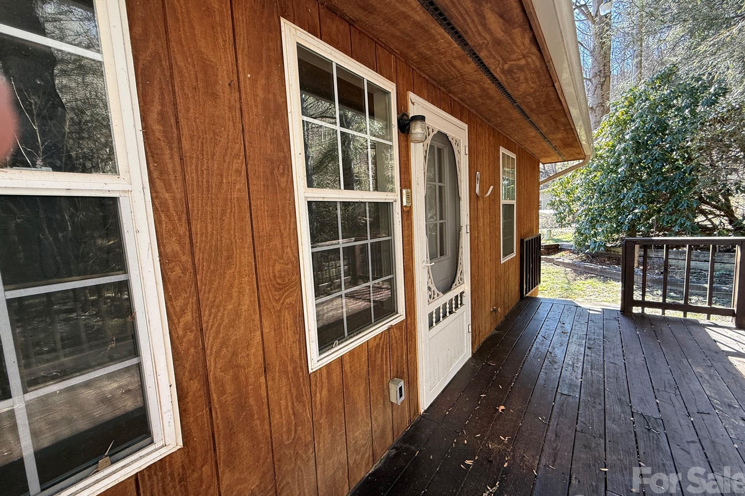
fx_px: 310
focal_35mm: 15
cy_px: 253
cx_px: 368
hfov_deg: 100.4
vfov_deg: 77.3
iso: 80
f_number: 2.2
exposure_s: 1/99
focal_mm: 2.22
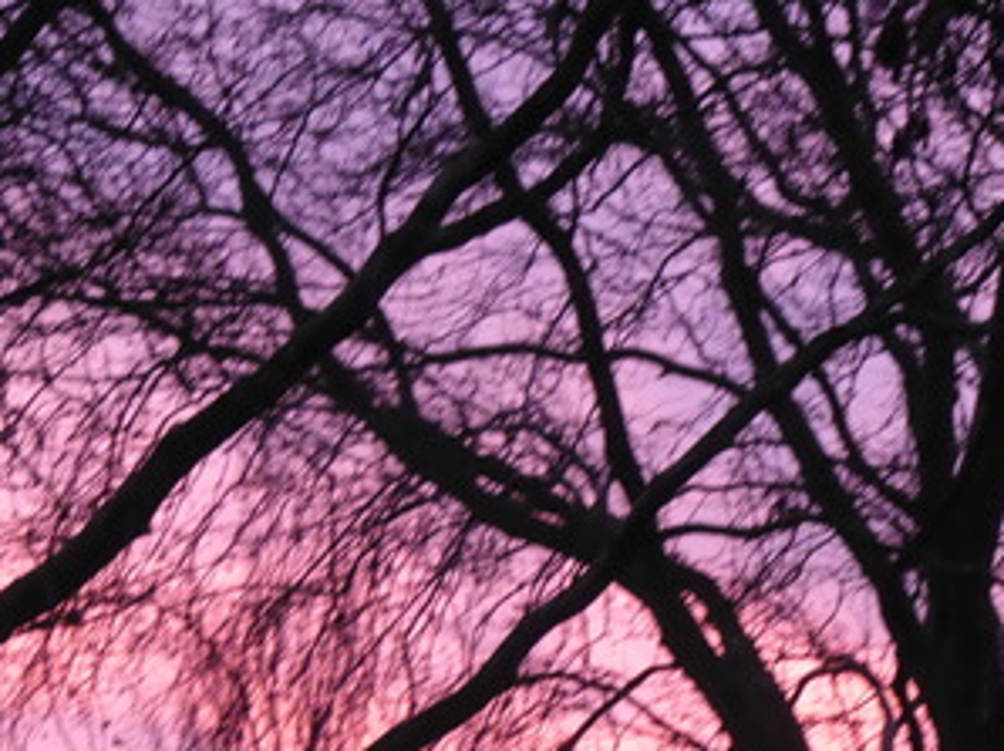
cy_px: 490
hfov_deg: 6.2
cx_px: 761
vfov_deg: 4.7
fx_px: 9216
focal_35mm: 318
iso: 1250
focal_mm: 33.2
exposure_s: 1/8
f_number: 5.6
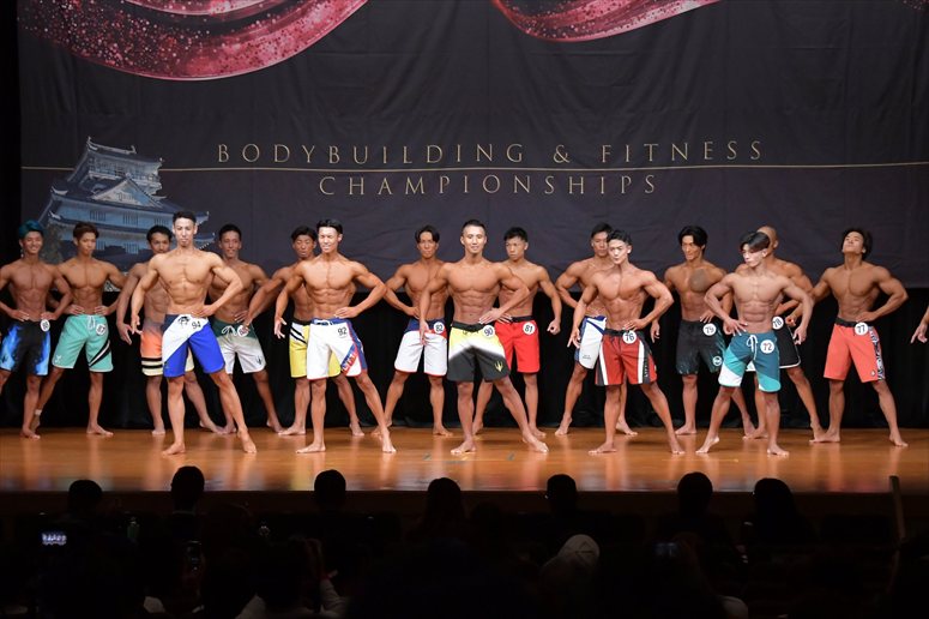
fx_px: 3173
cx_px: 464
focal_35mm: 123
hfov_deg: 16.7
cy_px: 310
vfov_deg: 11.1
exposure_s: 1/400
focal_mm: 82
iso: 5000
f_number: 5.6
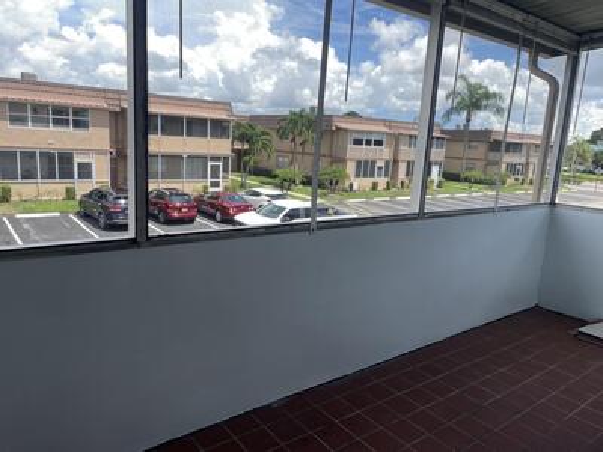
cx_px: 302
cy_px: 226
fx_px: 453
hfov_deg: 67.3
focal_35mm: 26
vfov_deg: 53.1
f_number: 1.6
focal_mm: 4.2
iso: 32
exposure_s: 1/1984
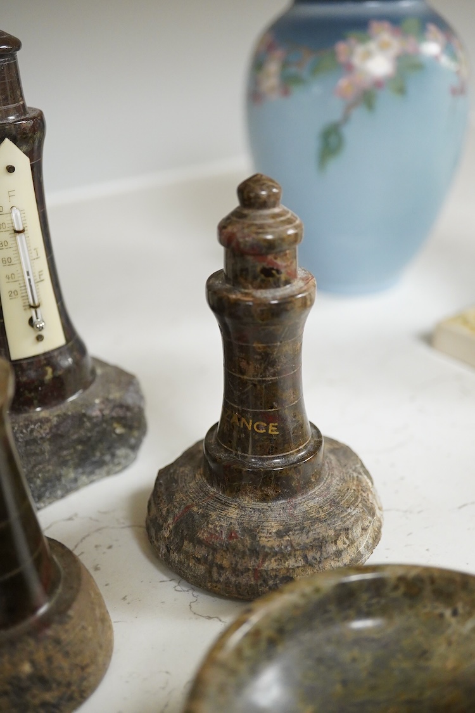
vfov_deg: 43.6
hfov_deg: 29.9
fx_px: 891
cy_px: 356
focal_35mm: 45
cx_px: 238
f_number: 3.5
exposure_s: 1/160
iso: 2500
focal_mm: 30
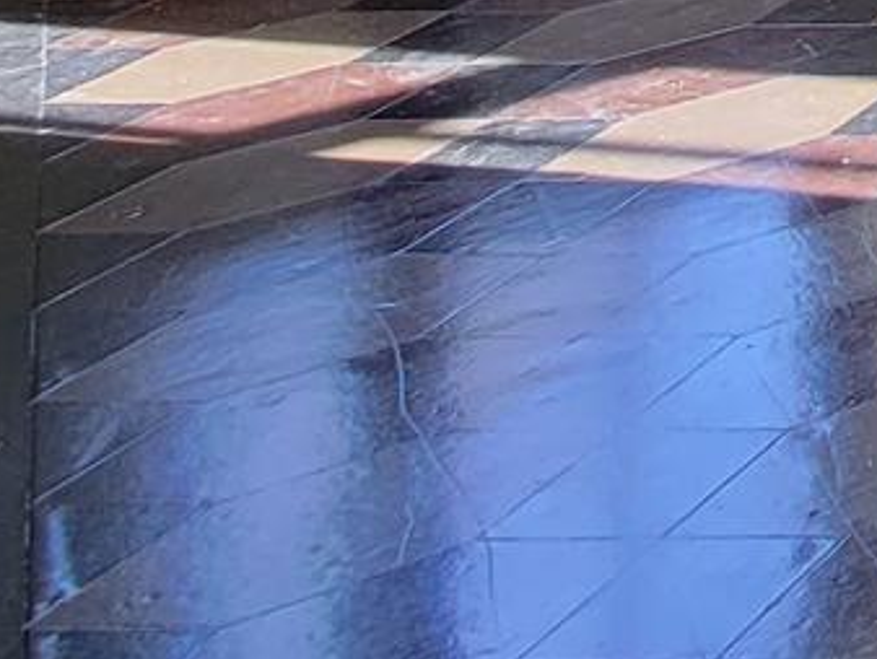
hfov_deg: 12.9
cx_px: 2394
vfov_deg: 13.4
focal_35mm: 82
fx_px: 2079
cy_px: -916
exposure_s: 1/60
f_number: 2.2
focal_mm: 2.2
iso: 100
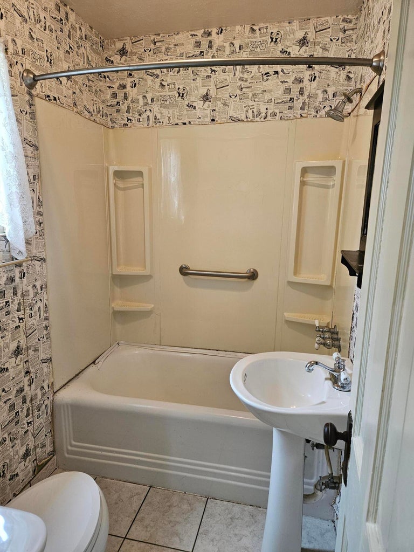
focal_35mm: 23
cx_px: 207
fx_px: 367
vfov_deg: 73.9
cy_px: 276
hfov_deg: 58.9
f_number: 1.8
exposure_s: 1/120
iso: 200
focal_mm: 5.4
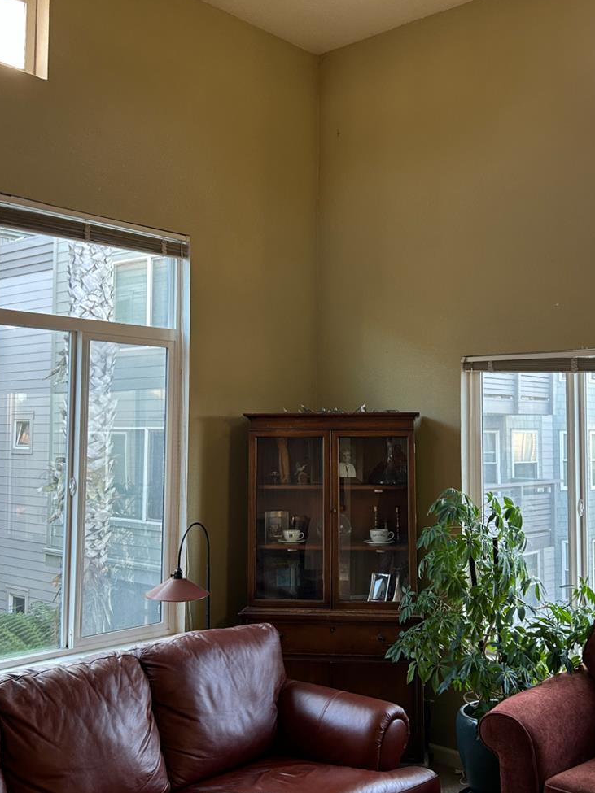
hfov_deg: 35.9
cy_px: 380
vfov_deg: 46.8
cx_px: 332
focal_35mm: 40
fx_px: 917
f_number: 1.5
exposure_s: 1/121
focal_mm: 5.7
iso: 100
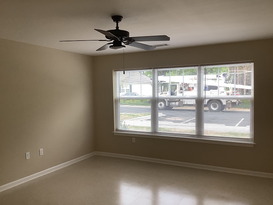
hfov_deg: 58.4
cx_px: 136
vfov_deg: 45.4
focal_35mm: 31
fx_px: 244
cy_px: 102
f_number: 2.4
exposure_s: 1/60
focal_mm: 3.3
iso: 64
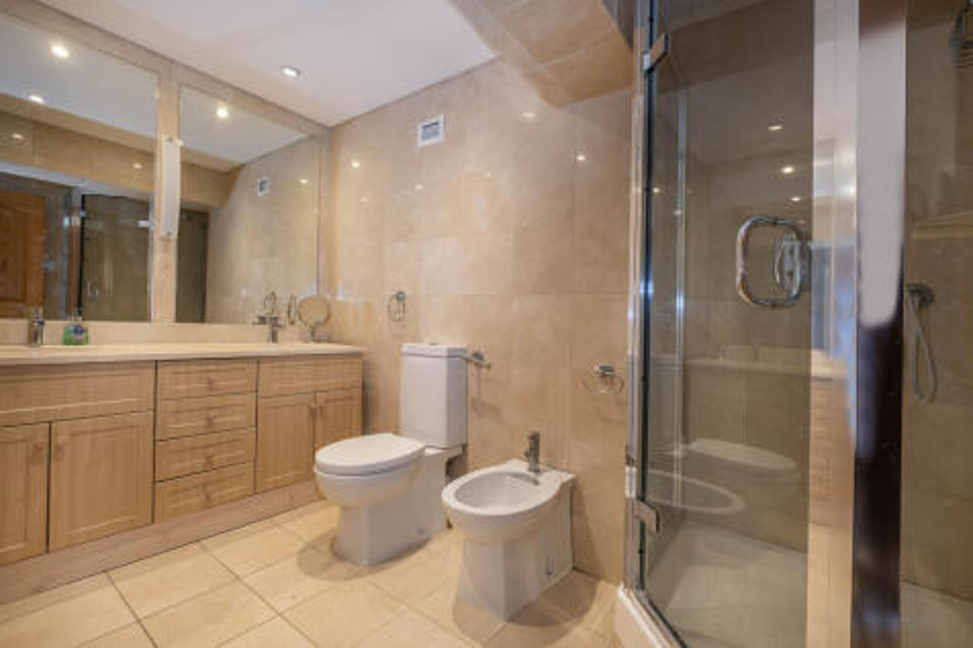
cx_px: 486
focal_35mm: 15
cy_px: 324
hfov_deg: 100.4
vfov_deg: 77.3
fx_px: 405
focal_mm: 10
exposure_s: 1/13
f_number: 6.4
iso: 250
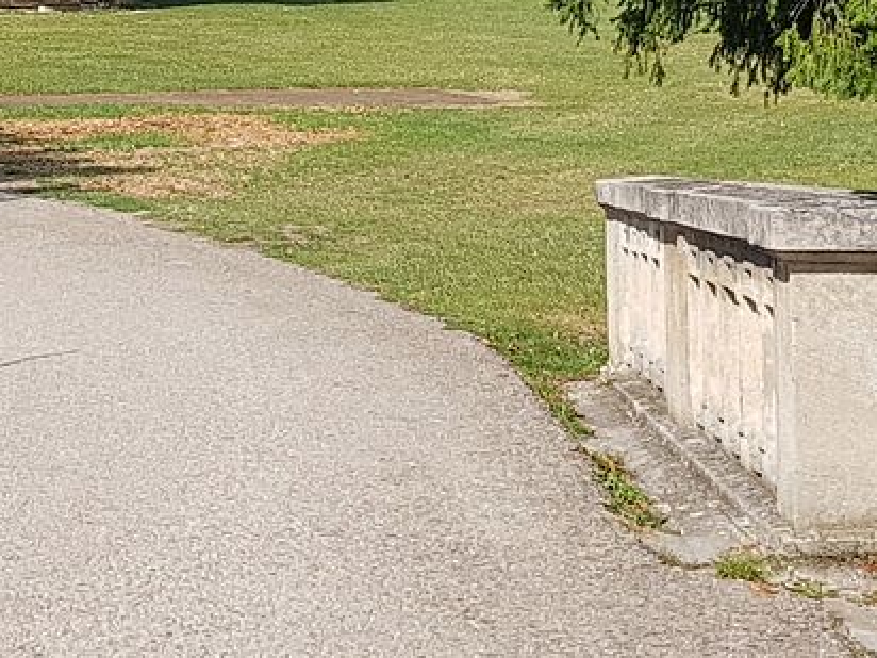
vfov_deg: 13.8
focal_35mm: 101
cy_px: -305
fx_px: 2559
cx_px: 102
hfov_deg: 19.1
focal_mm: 4.2
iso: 50
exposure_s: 1/2296
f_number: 1.7
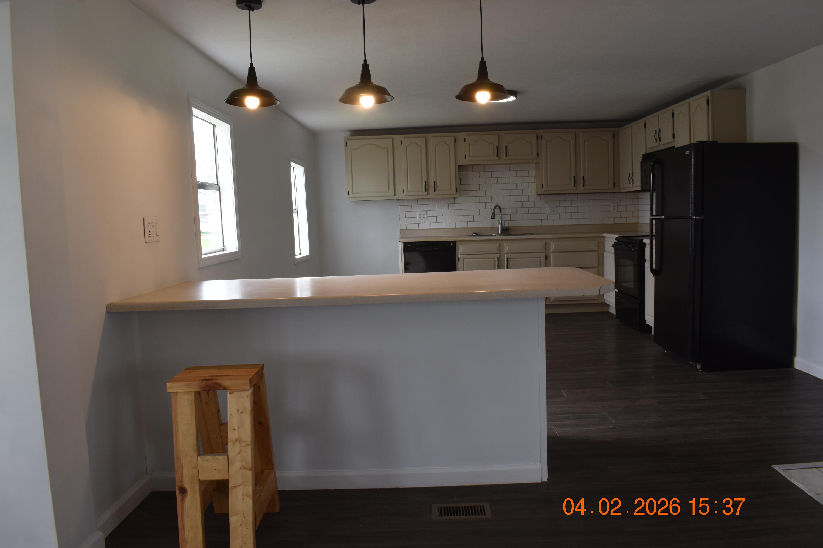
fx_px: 617
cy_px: 274
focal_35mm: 27
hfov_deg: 67.4
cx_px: 412
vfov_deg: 47.9
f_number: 8
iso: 360
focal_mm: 18
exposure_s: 1/60
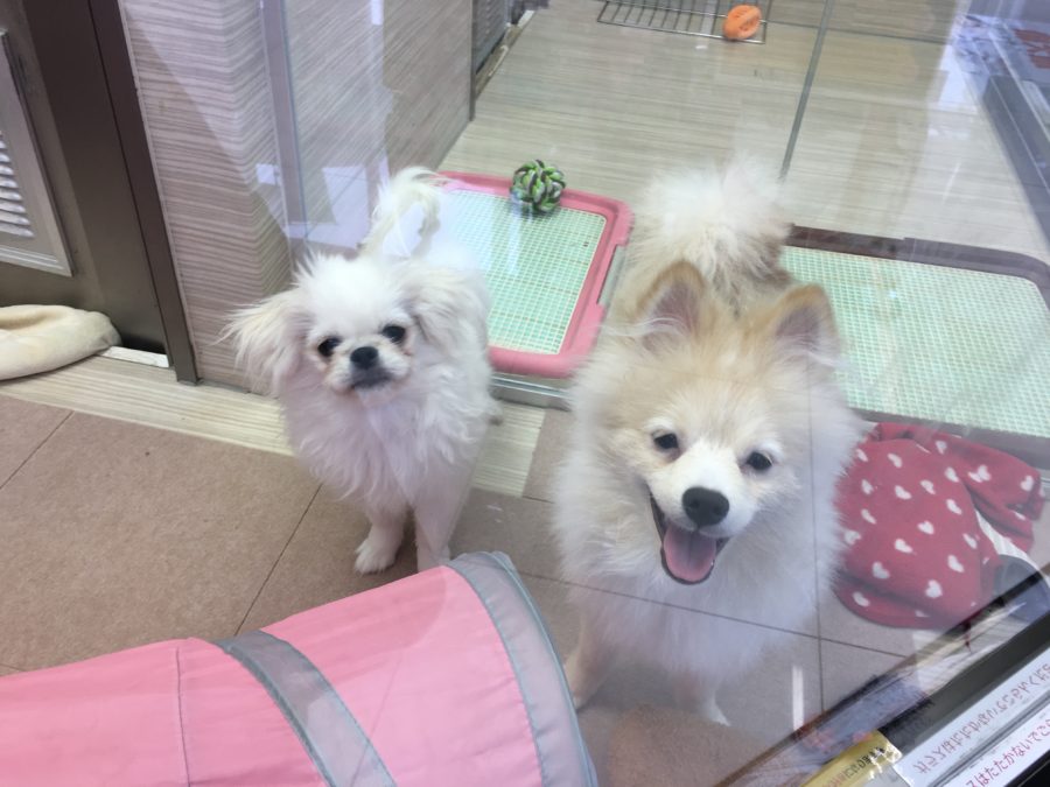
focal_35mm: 29
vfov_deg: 48.2
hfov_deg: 61.7
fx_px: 880
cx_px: 525
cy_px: 394
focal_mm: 4.15
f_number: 2.2
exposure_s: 1/60
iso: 25
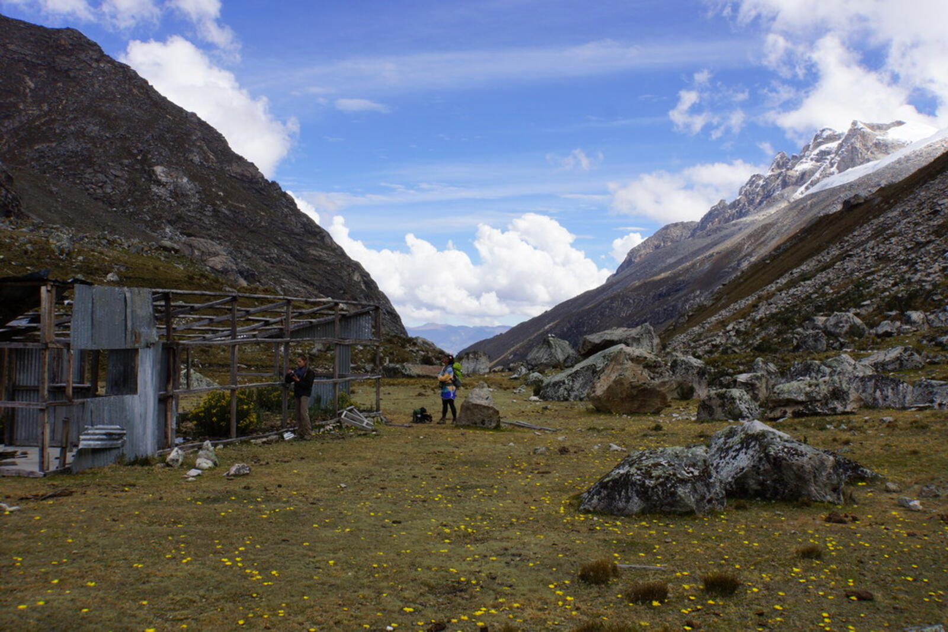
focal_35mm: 38
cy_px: 316
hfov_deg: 50.7
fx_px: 1001
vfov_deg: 35.1
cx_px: 474
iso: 100
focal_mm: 25.8
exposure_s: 1/100
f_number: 11
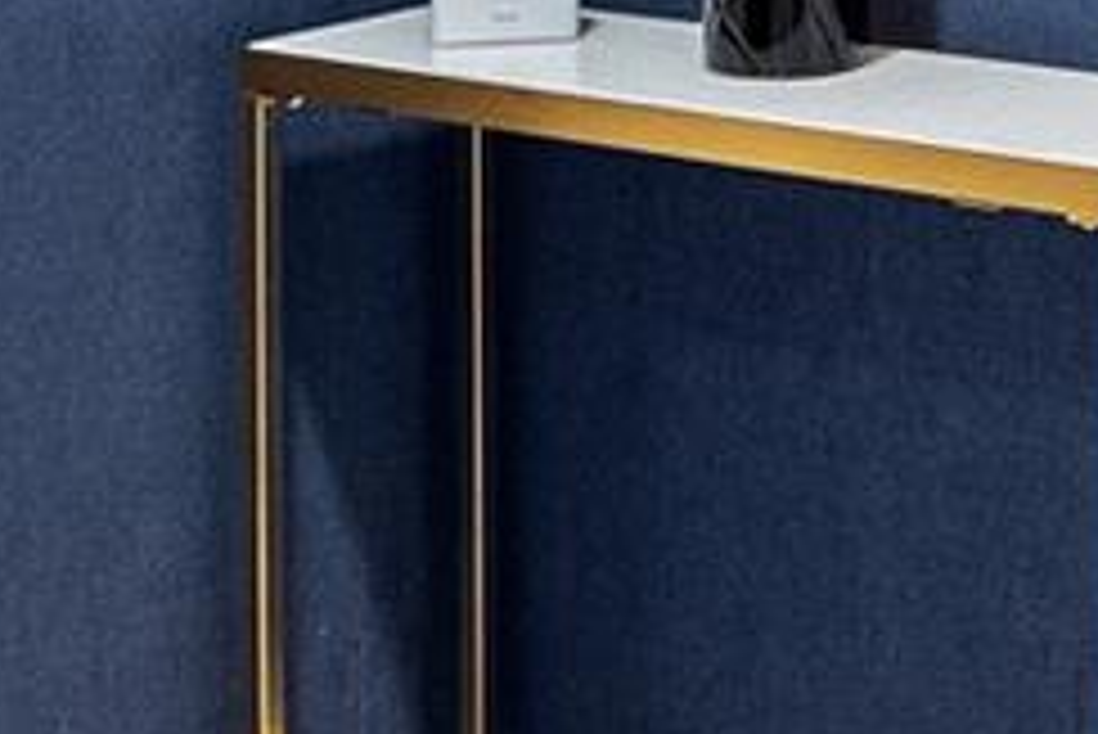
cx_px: 1296
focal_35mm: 105
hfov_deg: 18.5
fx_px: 3204
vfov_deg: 11.7
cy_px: -741
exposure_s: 1/6
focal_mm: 16
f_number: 4
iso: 1600
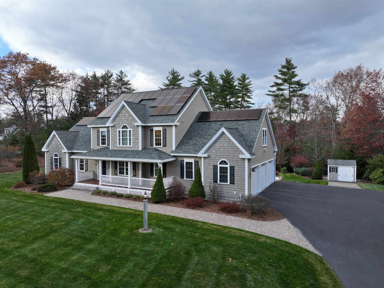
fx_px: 266
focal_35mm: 24
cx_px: 192
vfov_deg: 56.8
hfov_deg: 71.6
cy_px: 144
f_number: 2.8
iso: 260
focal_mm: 12.29
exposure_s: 1/1000
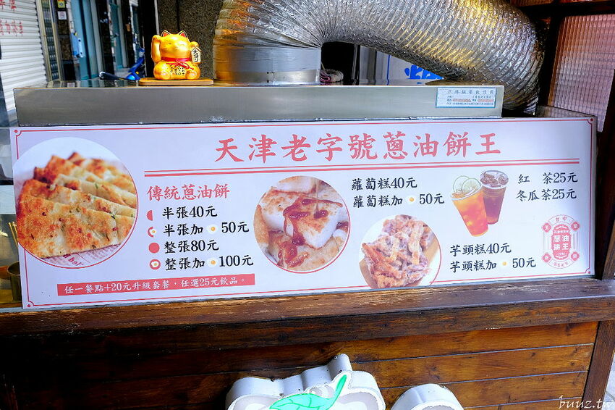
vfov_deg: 47.9
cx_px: 308
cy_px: 205
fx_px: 461
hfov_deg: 67.4
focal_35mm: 27
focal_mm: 18
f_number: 5.6
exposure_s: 1/60
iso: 500
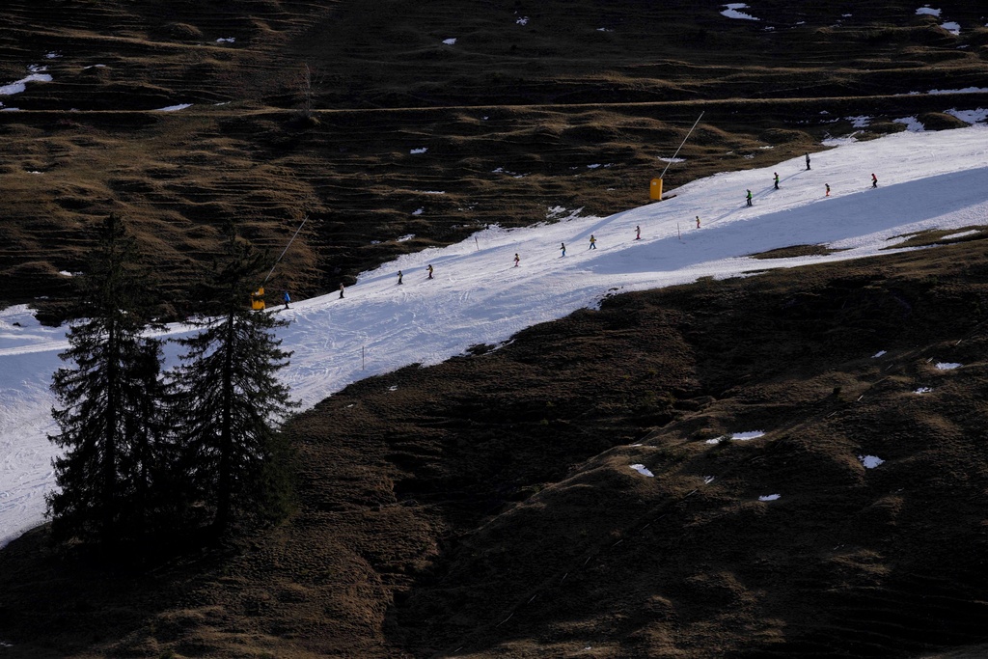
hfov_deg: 11.0
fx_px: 5132
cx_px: 494
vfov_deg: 7.3
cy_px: 330
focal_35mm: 187
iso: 200
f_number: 4.5
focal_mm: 187
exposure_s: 1/2500
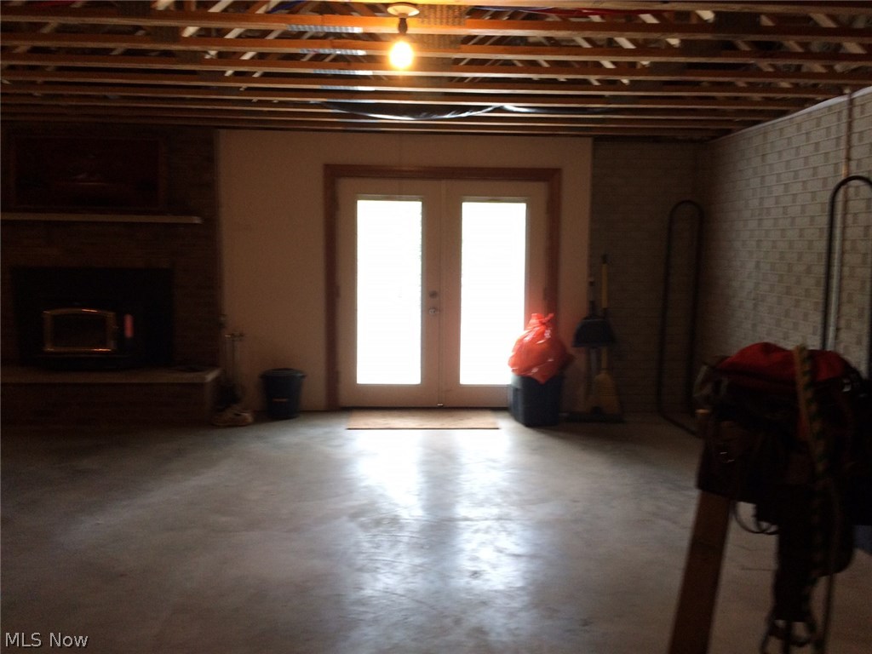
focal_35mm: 29
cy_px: 327
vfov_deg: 48.2
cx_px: 436
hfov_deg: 61.7
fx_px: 731
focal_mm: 4.15
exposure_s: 1/30
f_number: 2.2
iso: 125
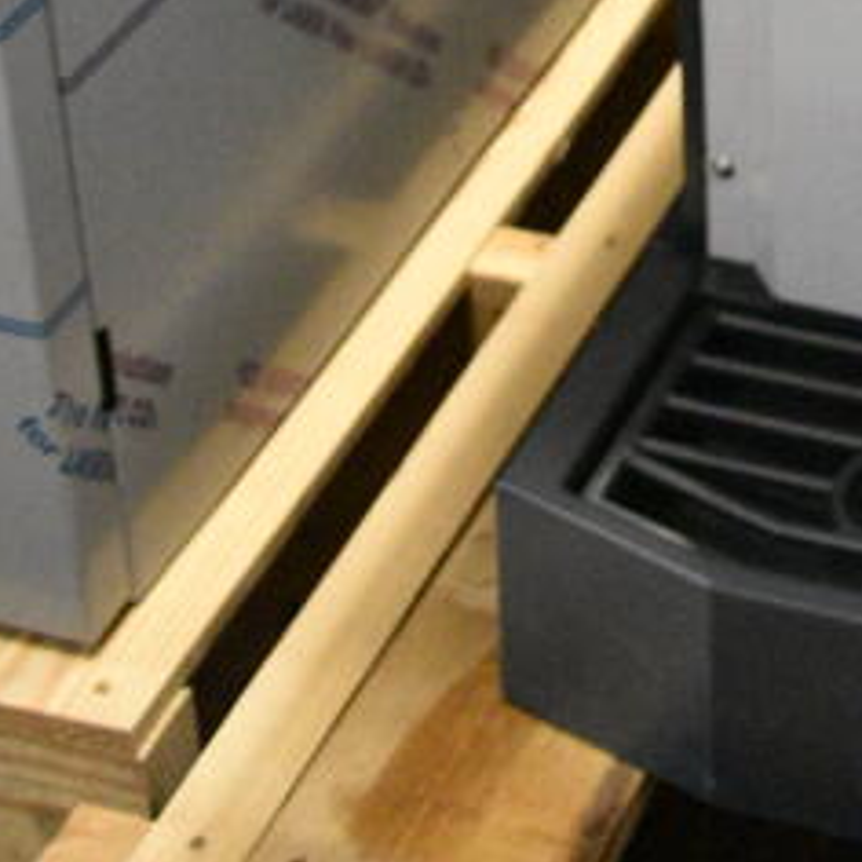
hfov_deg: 14.8
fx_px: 3202
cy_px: -681
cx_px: 1041
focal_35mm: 114
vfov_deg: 13.7
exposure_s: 1/100
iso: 6400
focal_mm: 23
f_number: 5
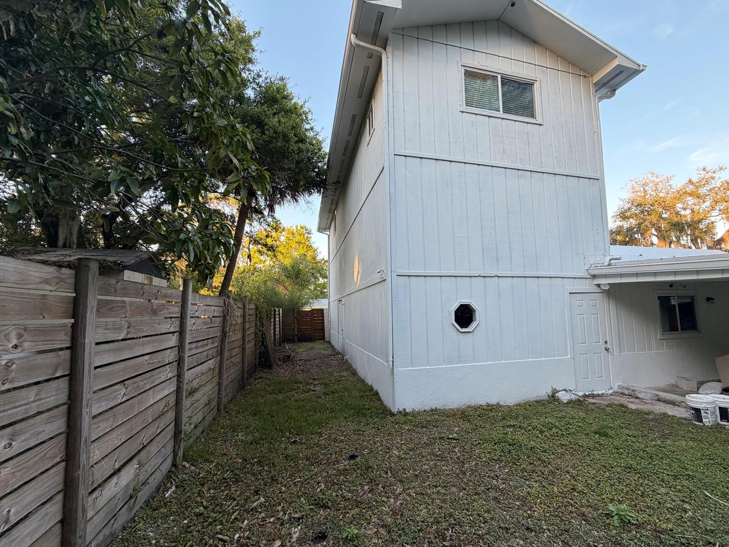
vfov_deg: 81.7
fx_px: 316
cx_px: 389
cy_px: 282
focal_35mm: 15
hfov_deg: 98.0
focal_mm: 2.22
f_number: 2.2
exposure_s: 1/121
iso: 64
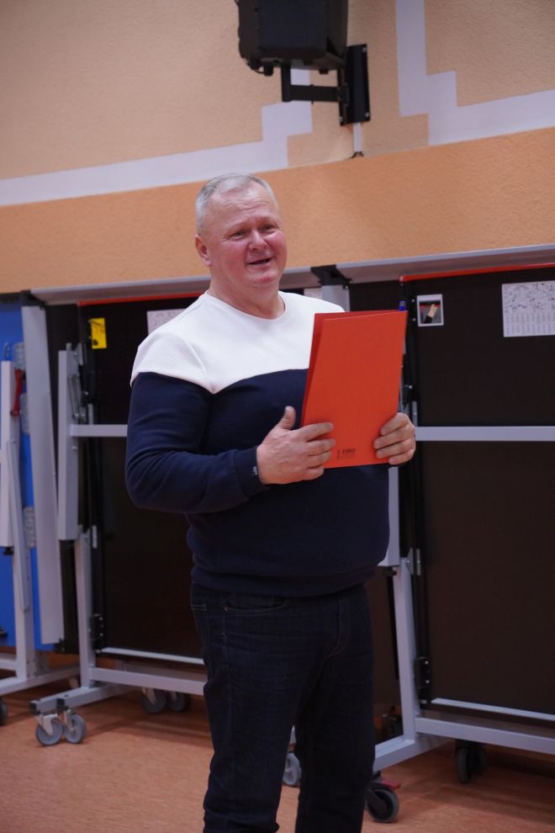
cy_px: 416
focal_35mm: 75
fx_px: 1734
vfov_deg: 27.0
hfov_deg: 18.2
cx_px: 278
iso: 2000
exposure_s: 1/125
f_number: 3.5
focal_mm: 50
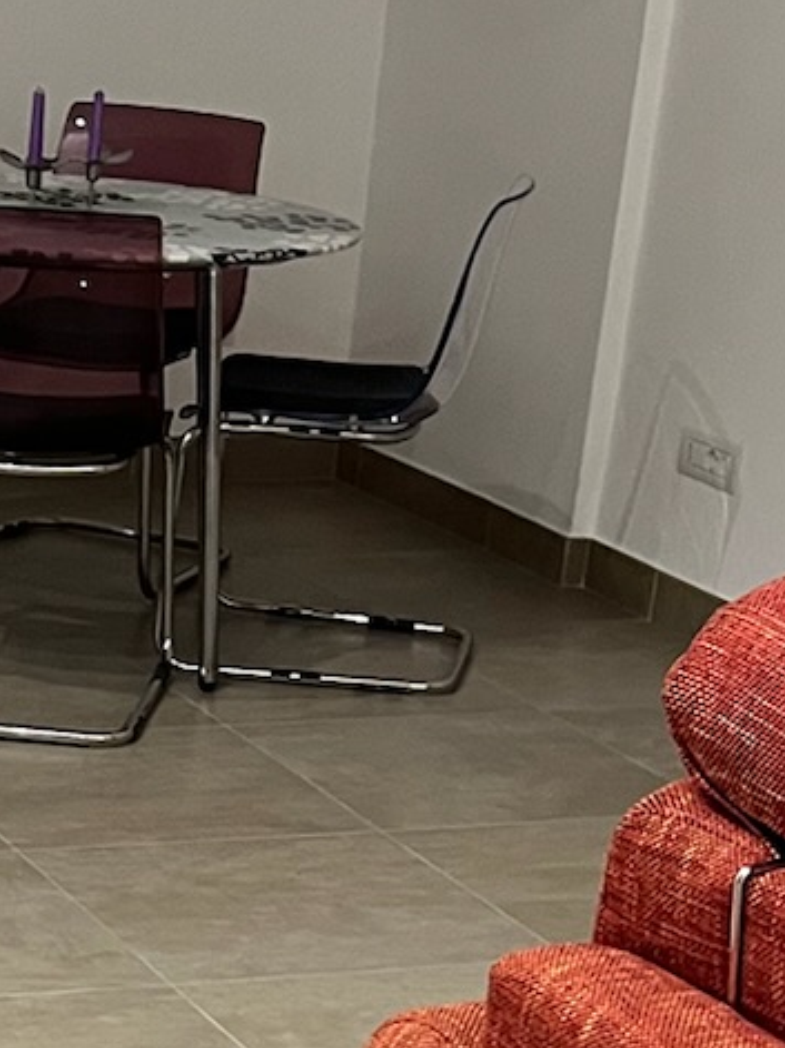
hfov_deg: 12.8
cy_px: 1377
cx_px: -91
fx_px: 3418
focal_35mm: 113
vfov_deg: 16.4
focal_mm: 5.7
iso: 250
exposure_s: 1/50
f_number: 1.5
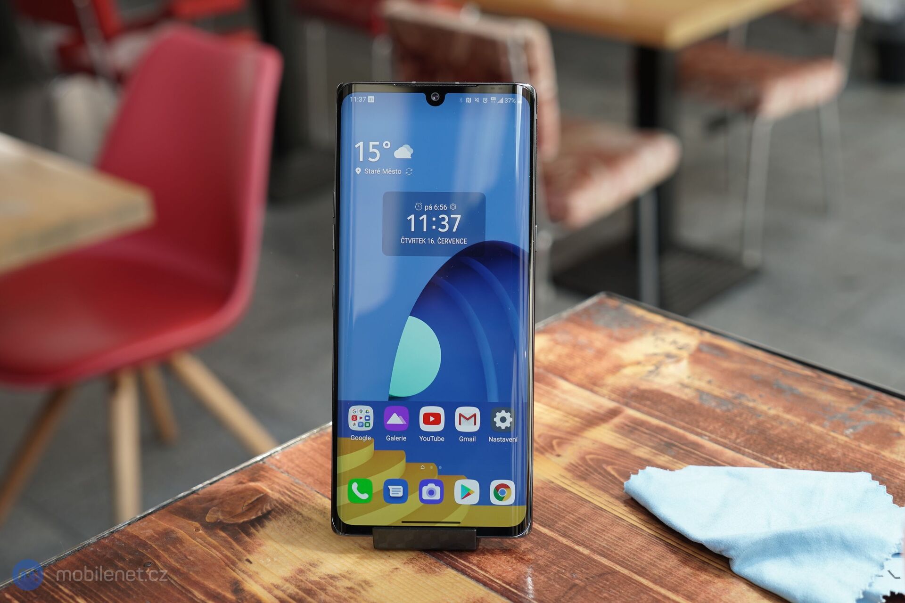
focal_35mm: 38
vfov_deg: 35.1
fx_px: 955
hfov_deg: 50.7
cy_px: 302
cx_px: 452
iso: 100
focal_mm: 38
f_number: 4.5
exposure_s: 1/80
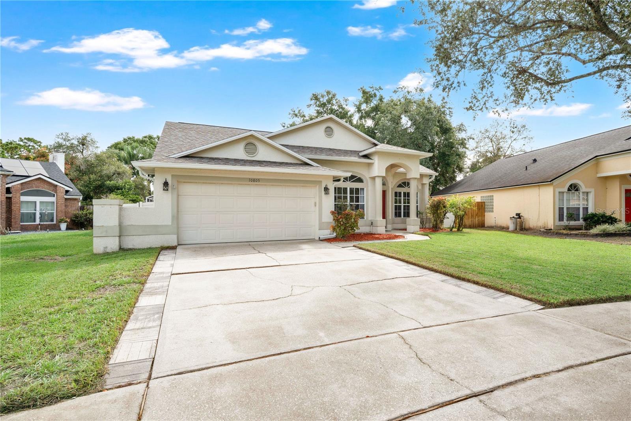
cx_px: 316
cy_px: 210
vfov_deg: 73.7
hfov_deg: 96.7
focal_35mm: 16
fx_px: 280
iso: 100
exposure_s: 1/160
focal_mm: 16
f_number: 10
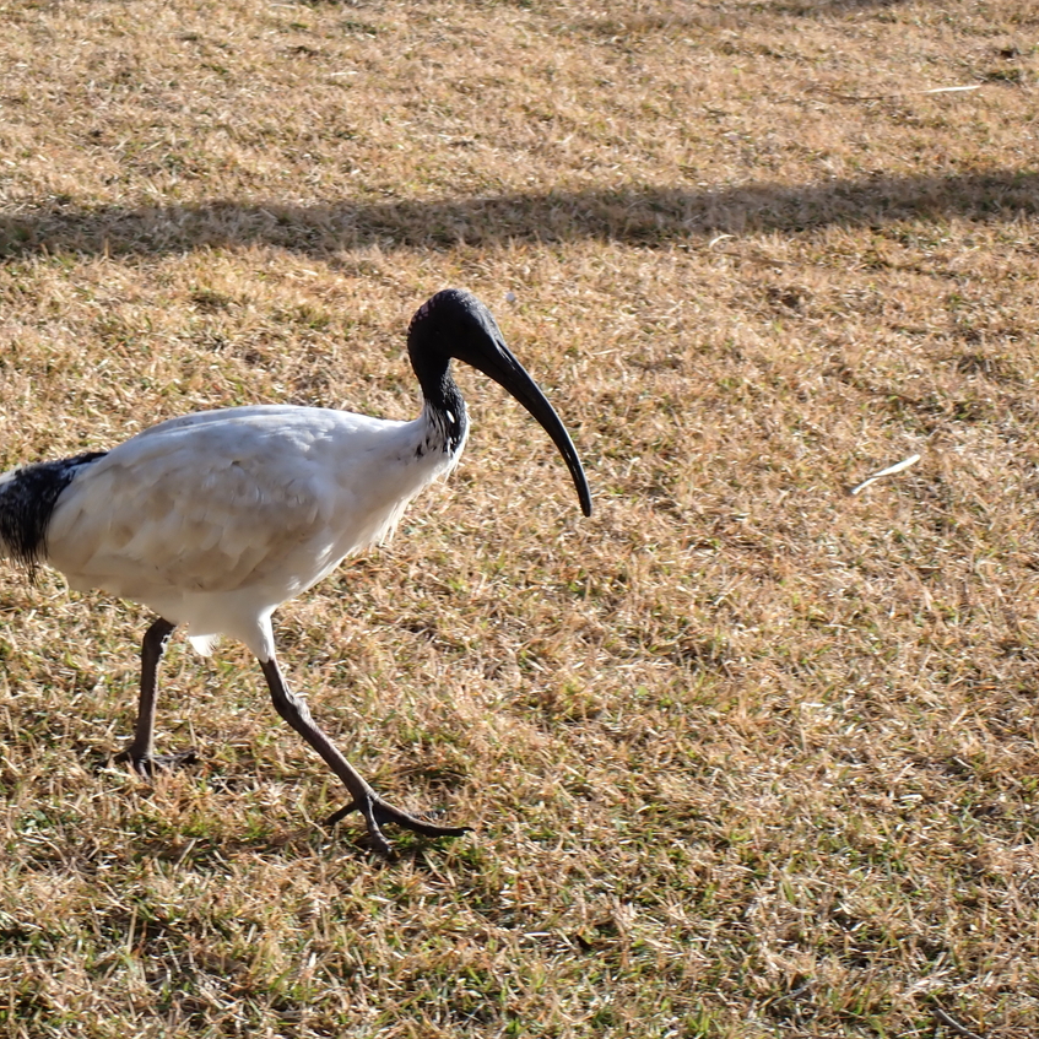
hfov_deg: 14.6
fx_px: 4041
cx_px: 408
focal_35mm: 119
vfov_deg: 14.7
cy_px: 521
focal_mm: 18
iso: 100
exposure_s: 1/200
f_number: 6.3
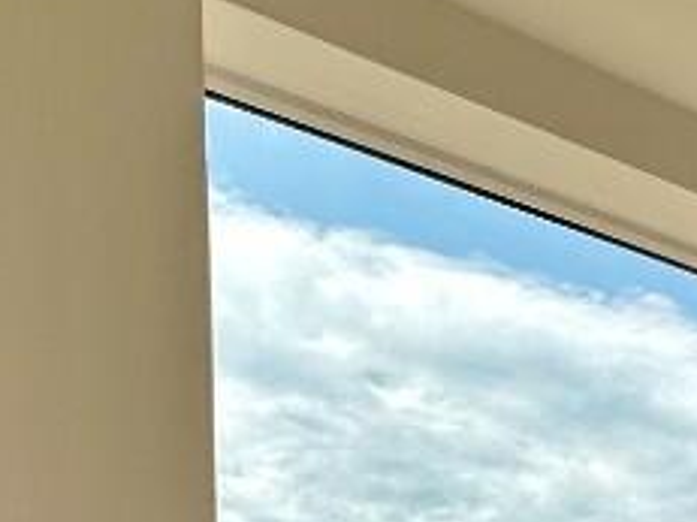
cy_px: 932
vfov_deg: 18.6
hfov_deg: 21.3
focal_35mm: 62
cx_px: 1240
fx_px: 1248
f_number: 2.2
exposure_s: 1/895
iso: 40
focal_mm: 2.22
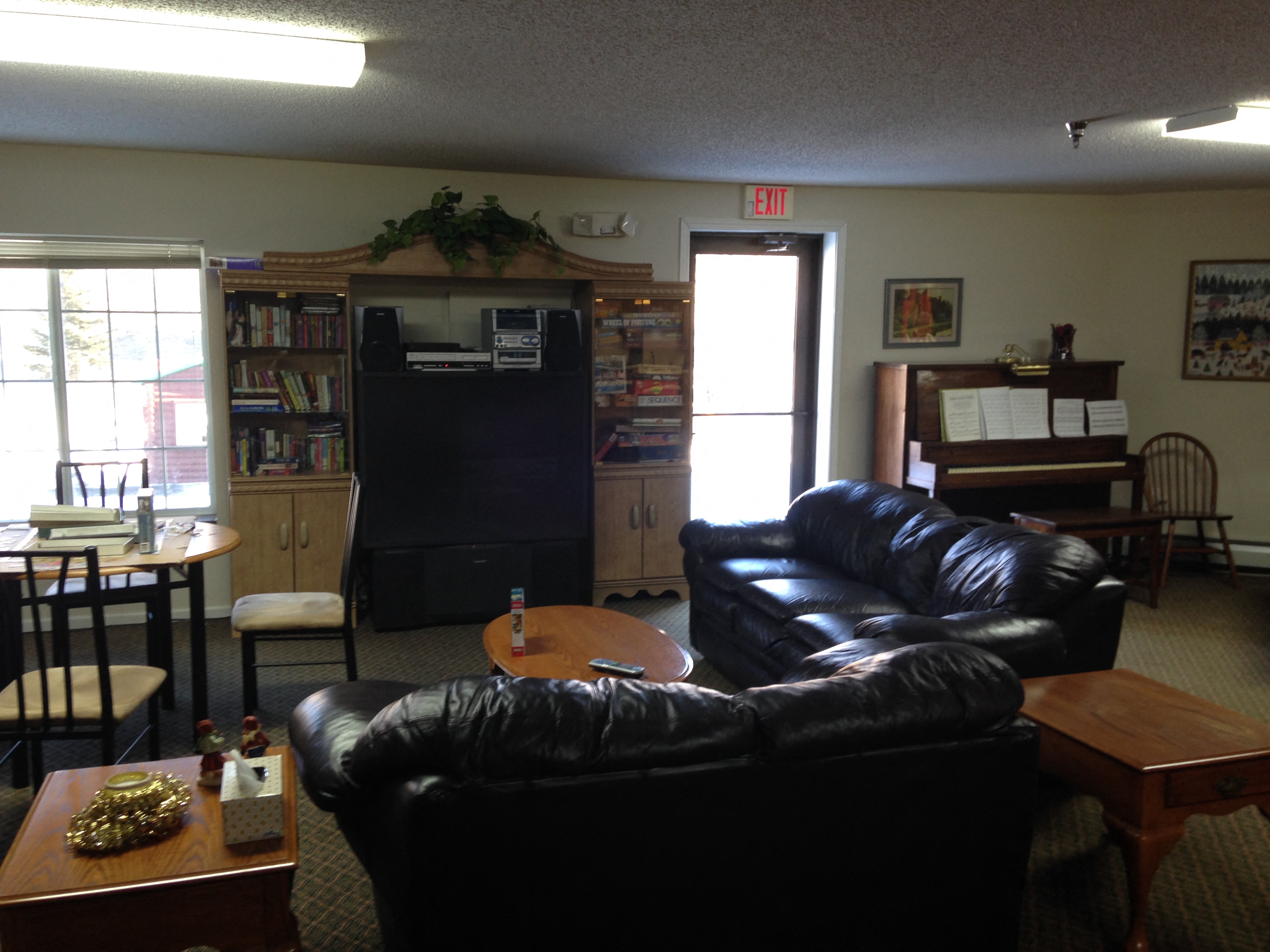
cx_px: 635
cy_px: 476
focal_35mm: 33
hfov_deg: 55.4
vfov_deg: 42.9
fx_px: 1211
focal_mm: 4.12
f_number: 2.4
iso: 50
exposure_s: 1/20
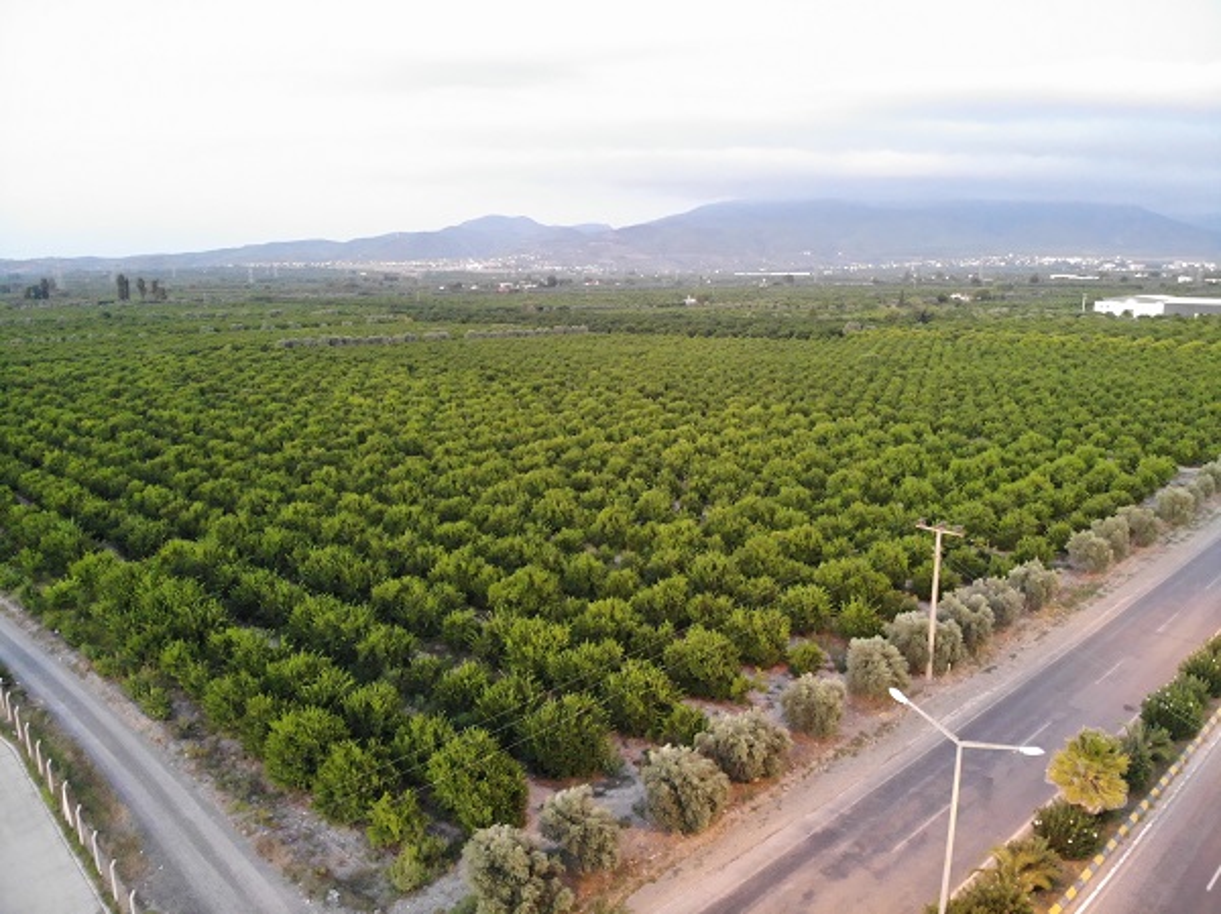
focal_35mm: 24
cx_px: 610
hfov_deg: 71.6
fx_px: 846
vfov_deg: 56.7
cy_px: 457
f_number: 2.8
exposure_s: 1/4
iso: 1250
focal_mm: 4.5
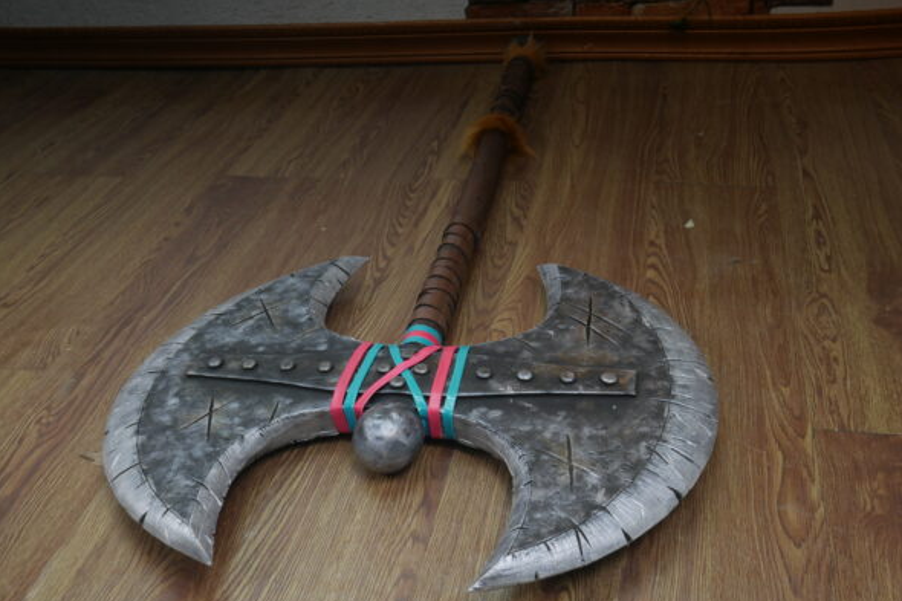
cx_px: 456
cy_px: 319
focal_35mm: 36
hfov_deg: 53.1
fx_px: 902
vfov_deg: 36.8
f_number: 9
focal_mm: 17
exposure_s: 1/80
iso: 200
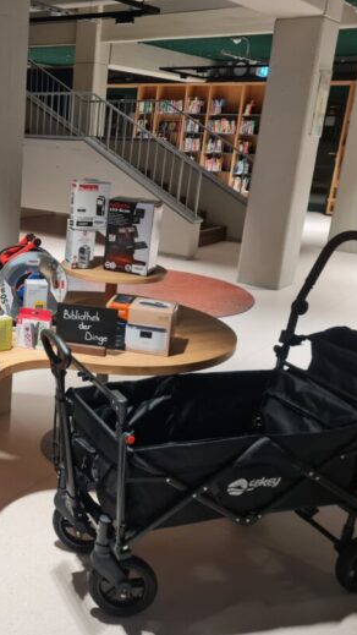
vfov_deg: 52.8
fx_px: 639
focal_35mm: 38
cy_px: 317
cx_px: 12
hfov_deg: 29.4
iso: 320
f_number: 1.8
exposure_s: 1/100
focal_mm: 5.4
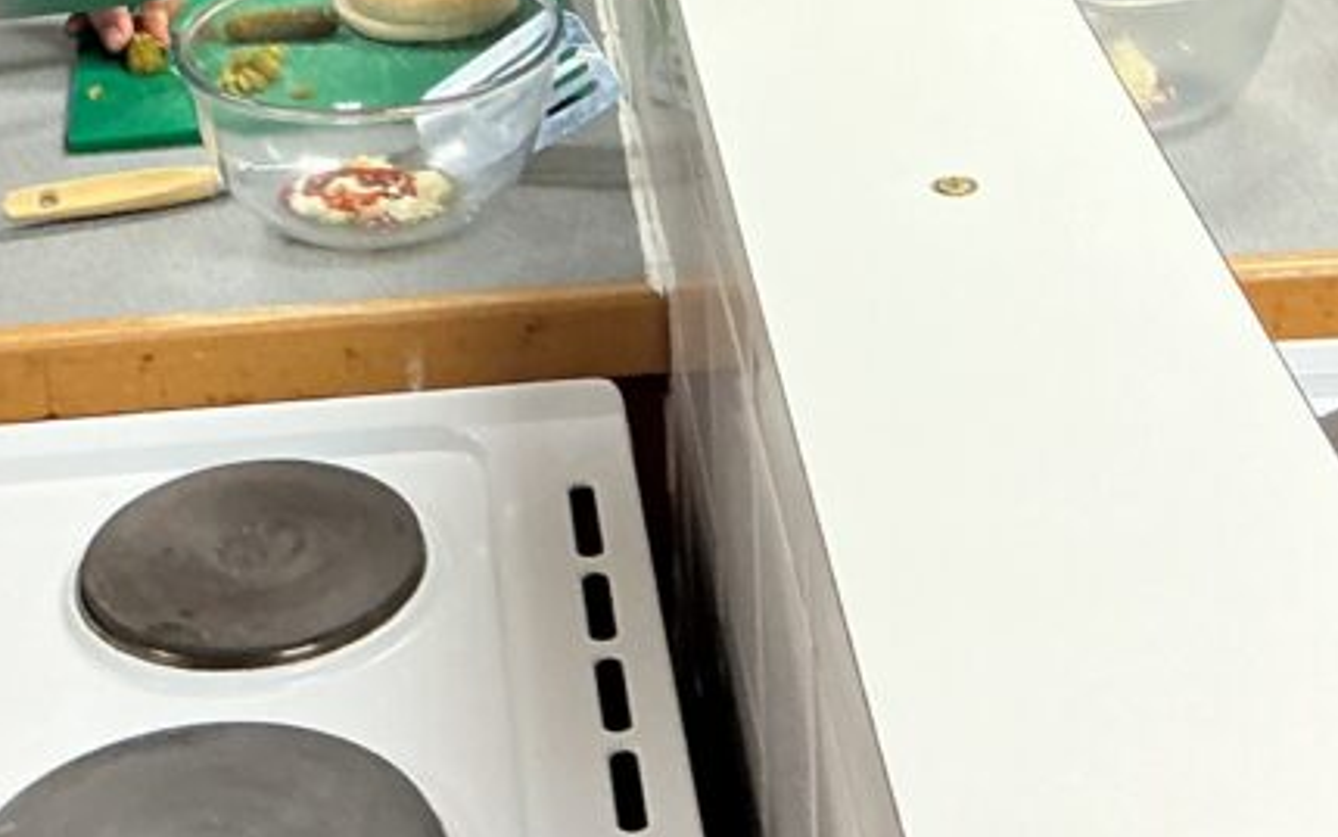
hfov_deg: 23.0
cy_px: -372
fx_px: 3283
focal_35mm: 90
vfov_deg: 13.8
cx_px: 585
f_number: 1.8
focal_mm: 3
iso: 50
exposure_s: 1/50
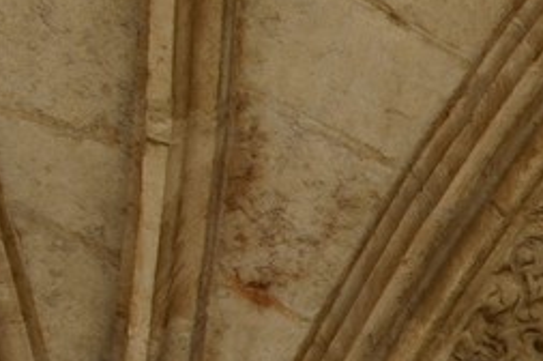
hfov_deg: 10.0
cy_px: 754
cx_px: 1648
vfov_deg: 8.5
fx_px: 2290
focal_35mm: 152
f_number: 18
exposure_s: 1/100
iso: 200
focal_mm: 24
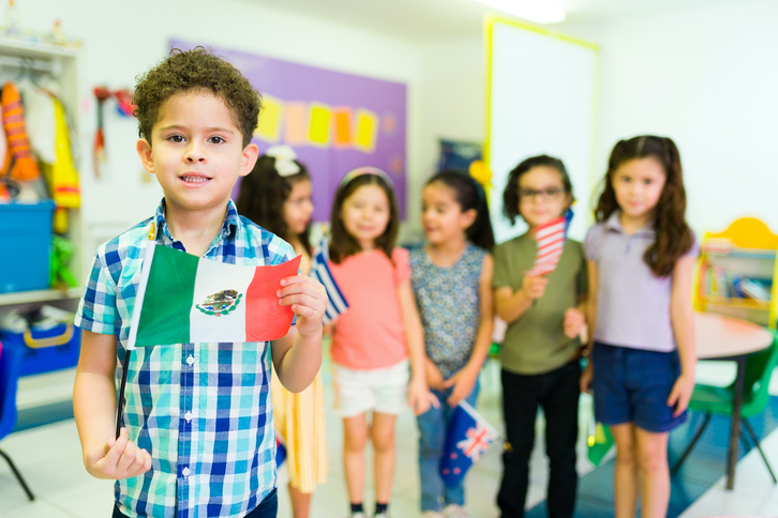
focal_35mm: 35
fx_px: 756
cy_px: 259
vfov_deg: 37.9
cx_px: 389
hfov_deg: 54.4
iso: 400
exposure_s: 1/125
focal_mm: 35
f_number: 1.6
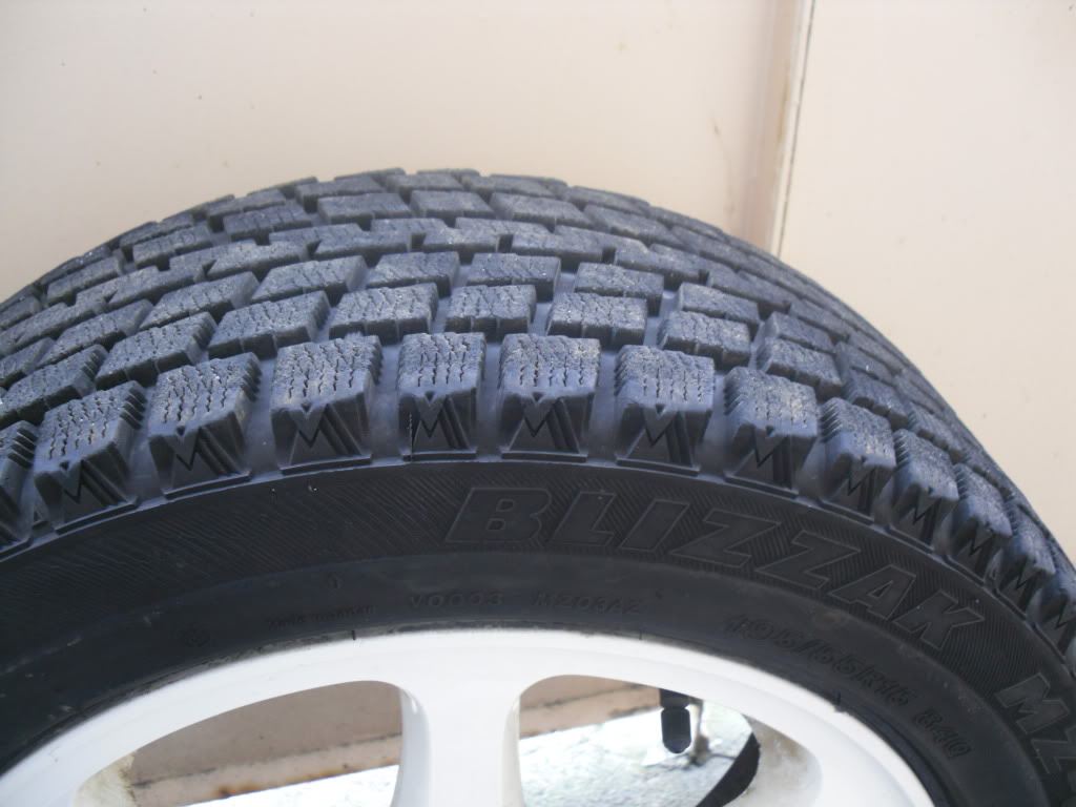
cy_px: 404
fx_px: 1088
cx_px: 538
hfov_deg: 52.6
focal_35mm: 35
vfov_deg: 40.7
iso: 100
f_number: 3
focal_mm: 6.3
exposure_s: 1/30
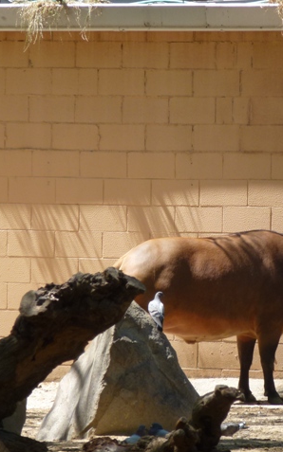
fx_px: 4999
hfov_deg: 3.2
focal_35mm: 405
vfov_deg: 5.2
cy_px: 226
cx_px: 223
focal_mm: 51
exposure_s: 1/160
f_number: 5.7
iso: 100
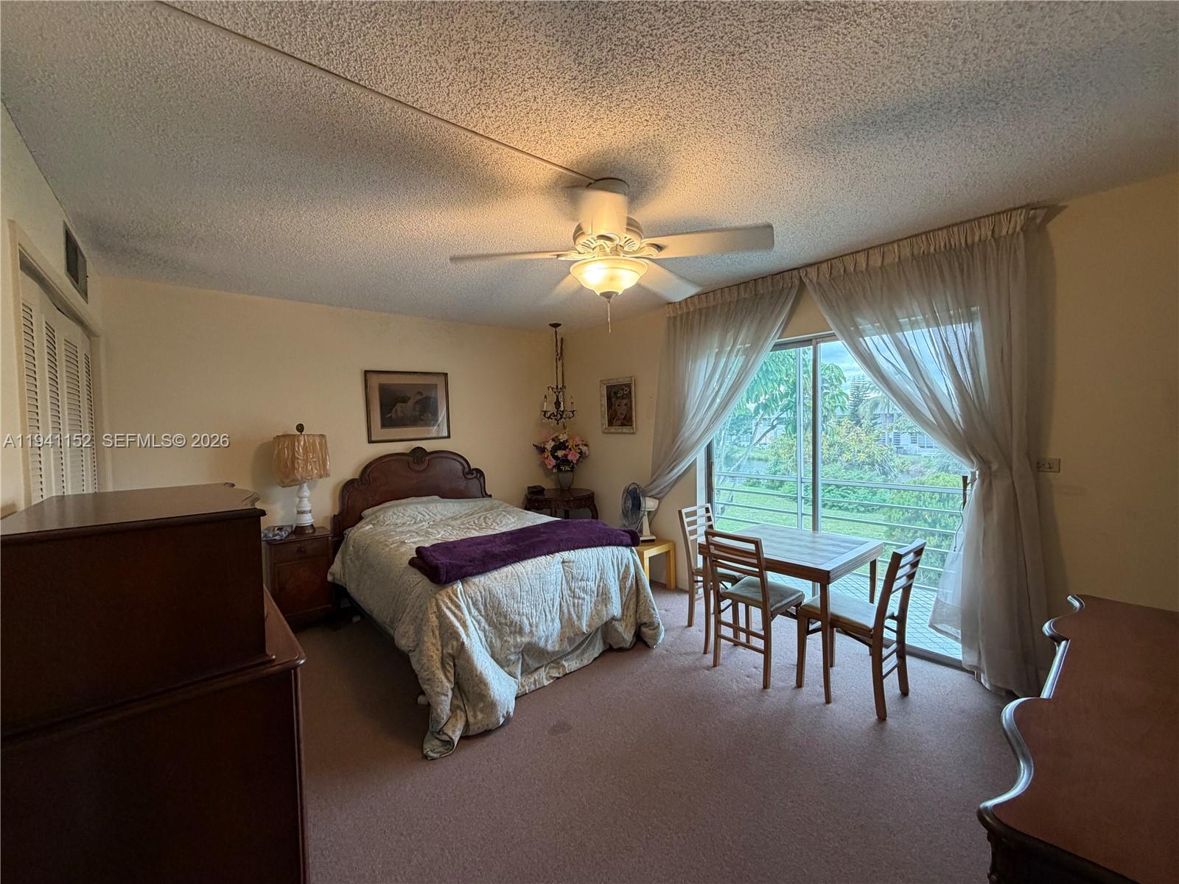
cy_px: 442
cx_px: 590
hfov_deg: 102.1
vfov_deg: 85.7
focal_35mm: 14
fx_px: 477
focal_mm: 2.22
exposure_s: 1/60
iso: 250
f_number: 2.2
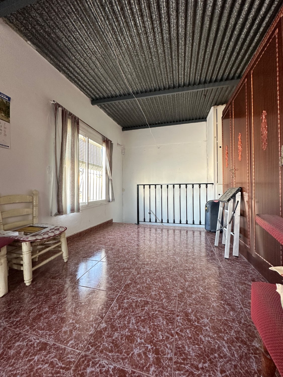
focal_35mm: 14
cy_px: 188
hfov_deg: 85.7
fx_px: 153
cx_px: 142
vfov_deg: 102.1
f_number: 2.2
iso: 200
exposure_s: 1/99
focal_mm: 2.22
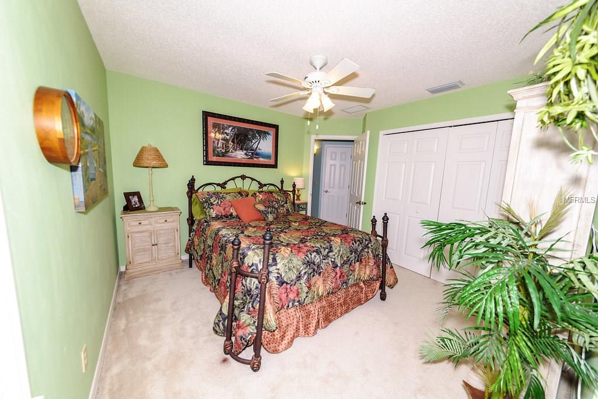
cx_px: 299
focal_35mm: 12
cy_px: 200
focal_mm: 12
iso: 100
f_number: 5.6
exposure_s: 1/60
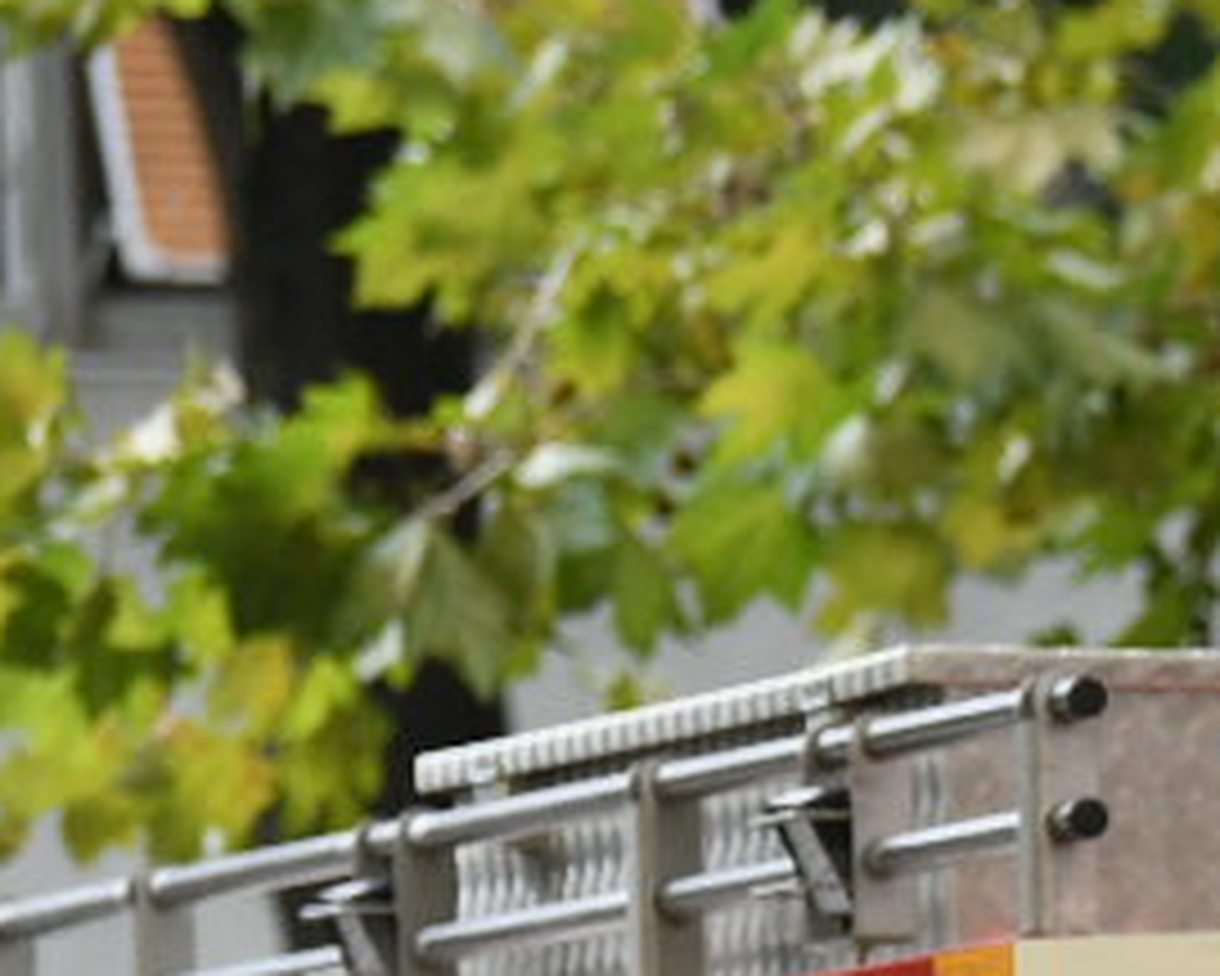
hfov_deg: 2.6
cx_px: 3205
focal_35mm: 728
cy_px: 1970
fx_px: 26296
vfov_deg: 2.1
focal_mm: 130
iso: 1600
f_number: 3.5
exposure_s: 1/1600
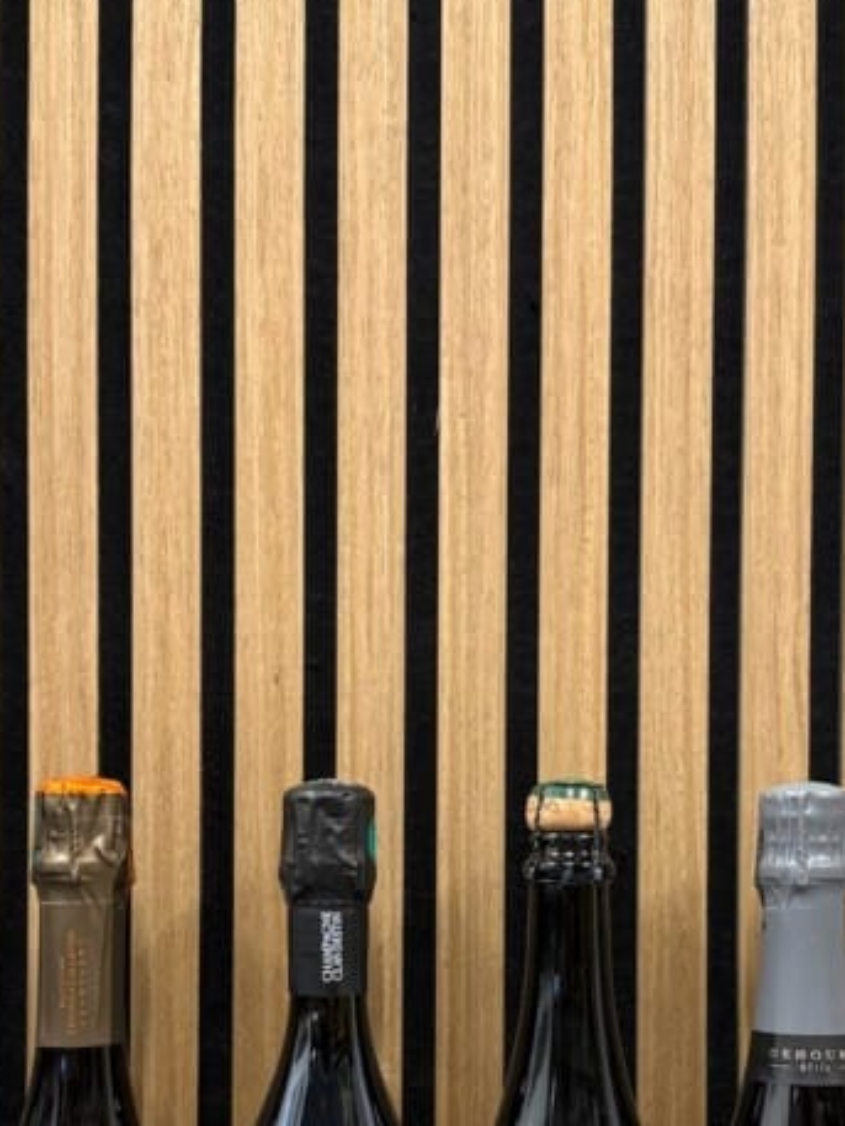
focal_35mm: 56
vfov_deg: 33.6
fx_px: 1822
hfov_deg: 26.1
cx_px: 456
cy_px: 864
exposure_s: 1/50
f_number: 1.78
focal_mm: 6.76
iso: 320
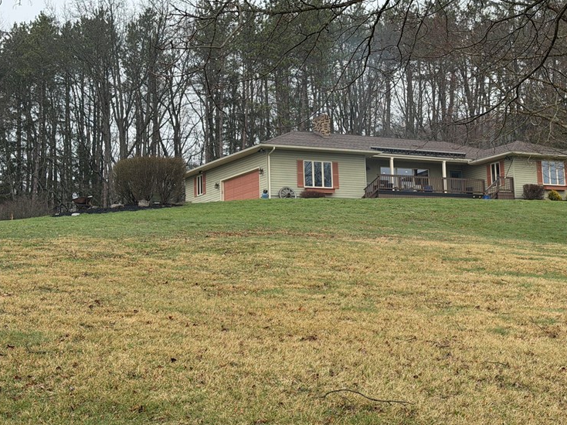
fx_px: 1097
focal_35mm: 67
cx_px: 393
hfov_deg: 28.7
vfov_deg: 21.8
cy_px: 143
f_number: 1.78
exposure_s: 1/810
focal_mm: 6.76
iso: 64
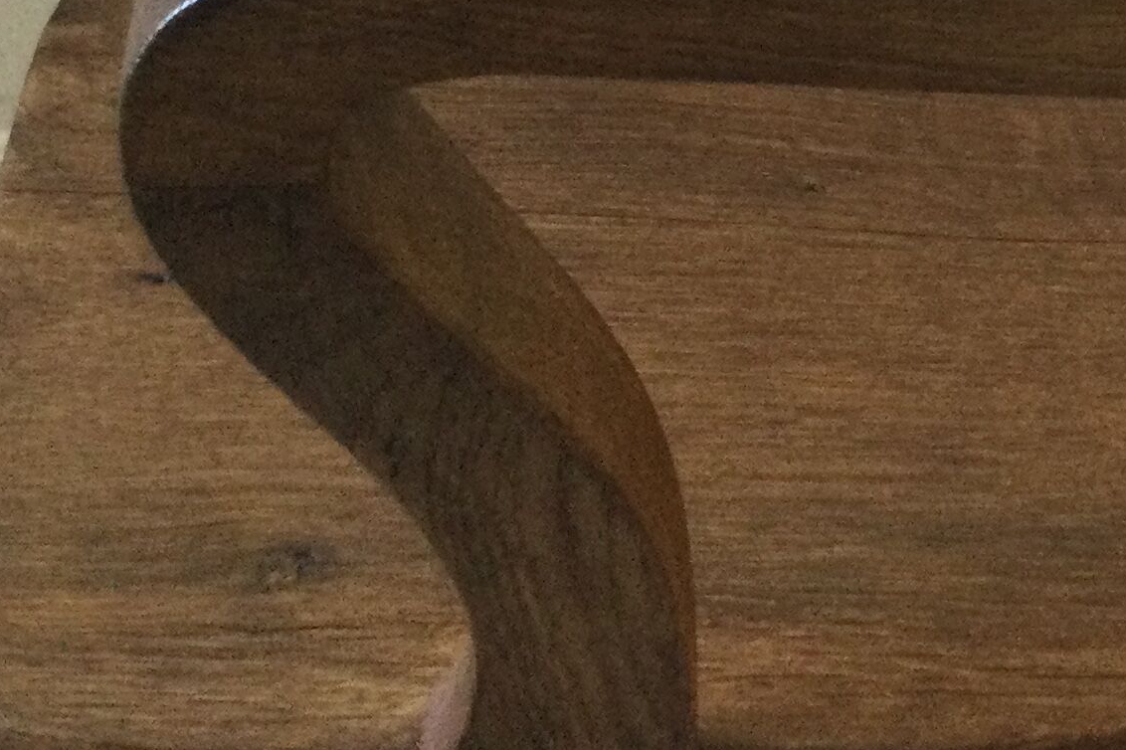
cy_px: -289
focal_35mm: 93
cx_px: 1029
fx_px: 2908
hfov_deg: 21.4
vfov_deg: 14.0
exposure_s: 1/33
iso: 160
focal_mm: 3.3
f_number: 2.4
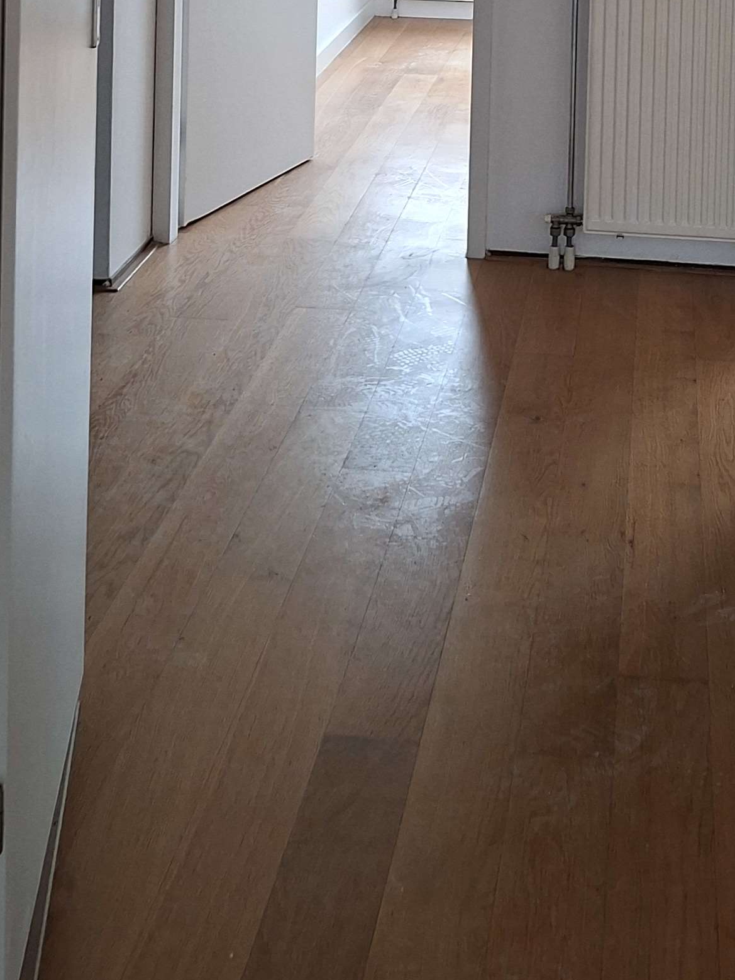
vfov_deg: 28.9
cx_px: 486
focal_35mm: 59
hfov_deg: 24.7
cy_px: -158
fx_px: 1671
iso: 250
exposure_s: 1/50
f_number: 1.8
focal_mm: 5.54
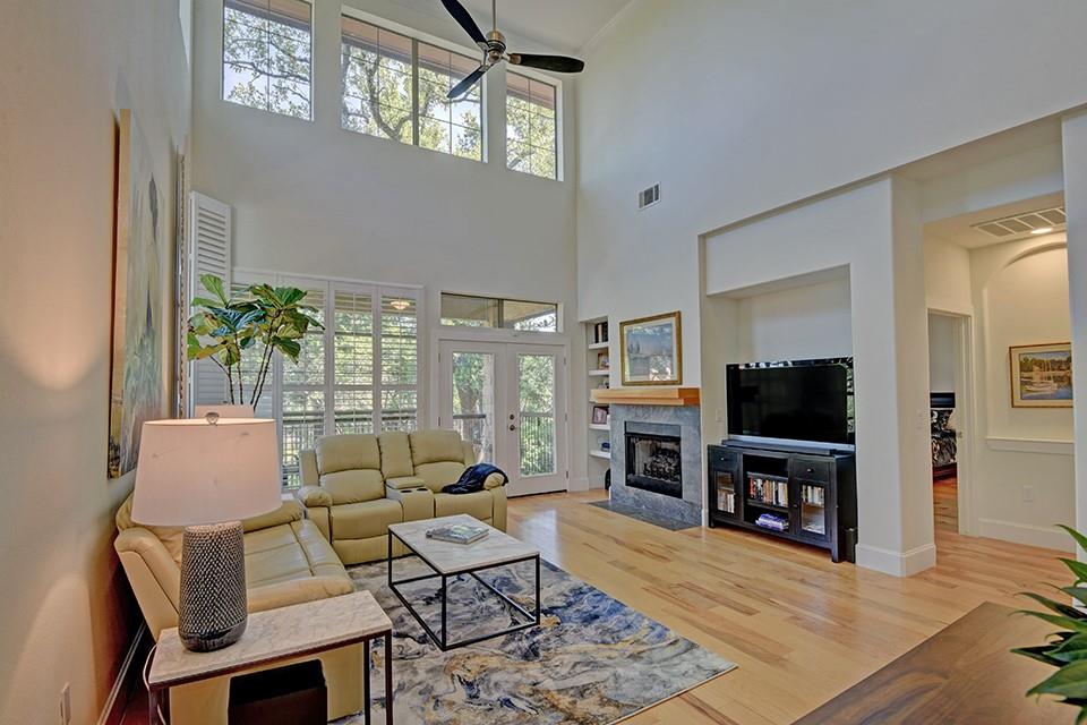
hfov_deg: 96.7
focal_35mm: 16
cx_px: 544
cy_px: 362
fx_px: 483
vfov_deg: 73.7
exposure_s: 1/15
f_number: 10
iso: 400
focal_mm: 16
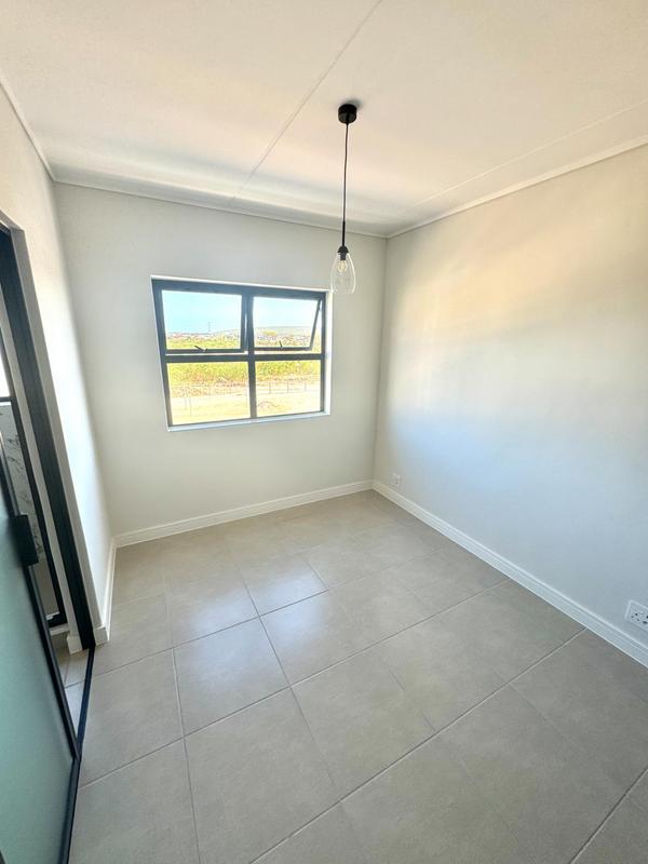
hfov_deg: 85.7
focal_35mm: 14
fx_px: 349
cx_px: 324
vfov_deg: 102.1
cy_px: 432
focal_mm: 2.22
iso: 40
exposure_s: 1/172
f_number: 2.2
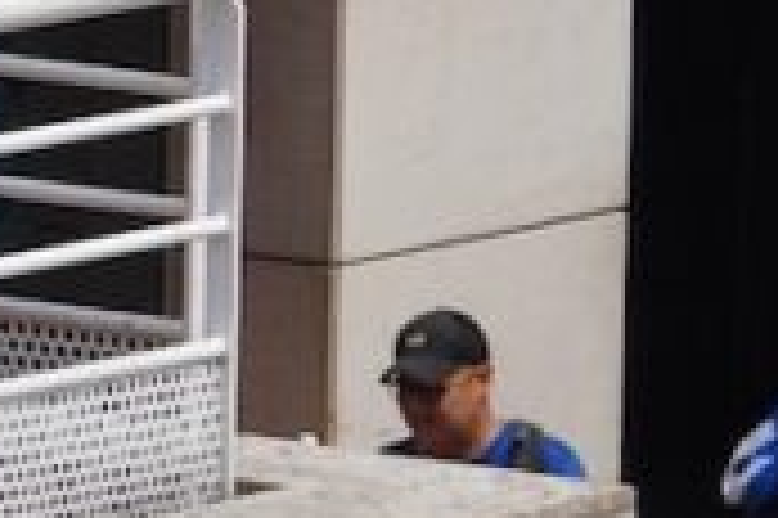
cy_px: -705
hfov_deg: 2.4
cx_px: -787
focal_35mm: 870
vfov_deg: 1.6
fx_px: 18783
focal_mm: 98
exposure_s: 1/800
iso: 100
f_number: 5.6
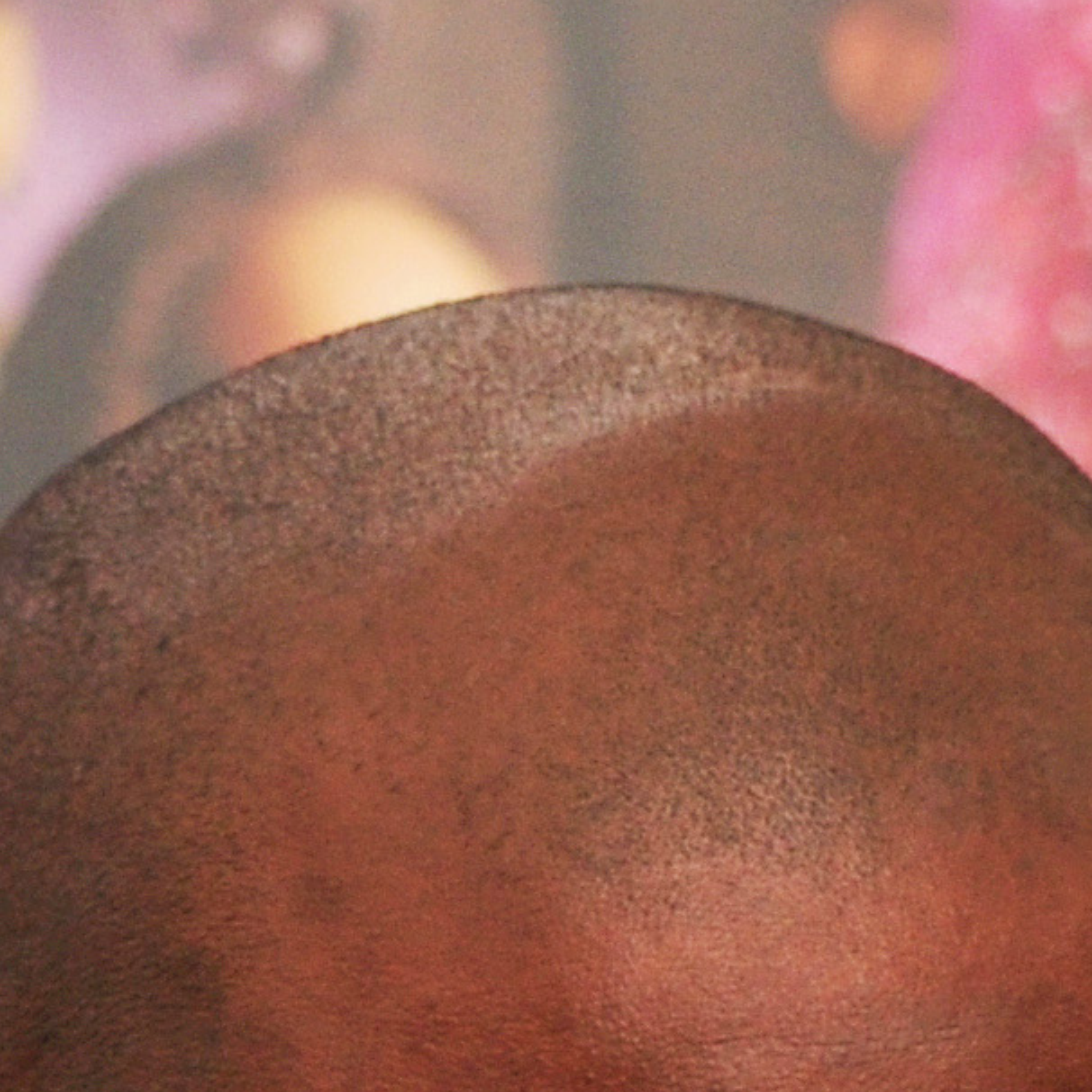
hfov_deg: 2.4
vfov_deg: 2.4
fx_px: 26375
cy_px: 2229
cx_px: 807
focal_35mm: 739
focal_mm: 82
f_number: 5.6
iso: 200
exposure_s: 1/160
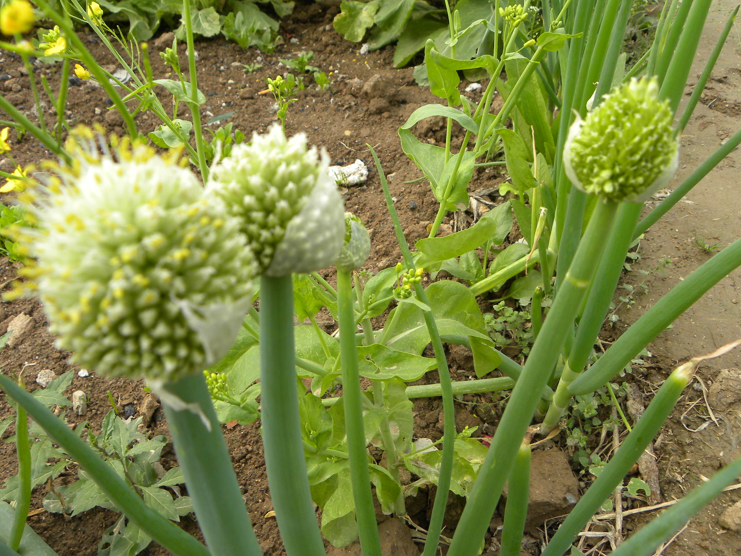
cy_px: 252
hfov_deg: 61.7
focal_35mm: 29
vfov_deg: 48.2
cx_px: 372
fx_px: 621
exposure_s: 1/140
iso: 64
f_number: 3.5
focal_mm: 4.6
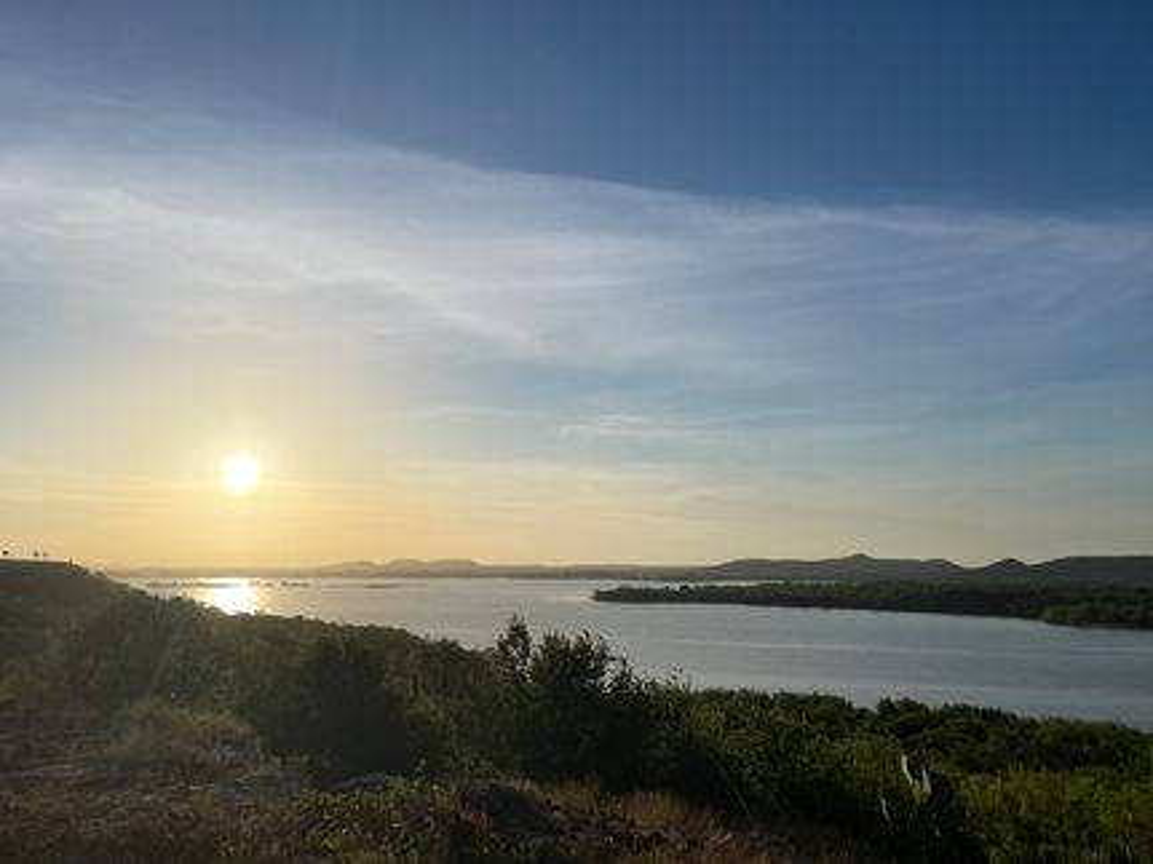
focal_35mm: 26
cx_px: 576
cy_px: 432
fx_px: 866
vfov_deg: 53.0
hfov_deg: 67.3
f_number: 1.6
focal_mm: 5.1
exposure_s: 1/10989
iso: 32
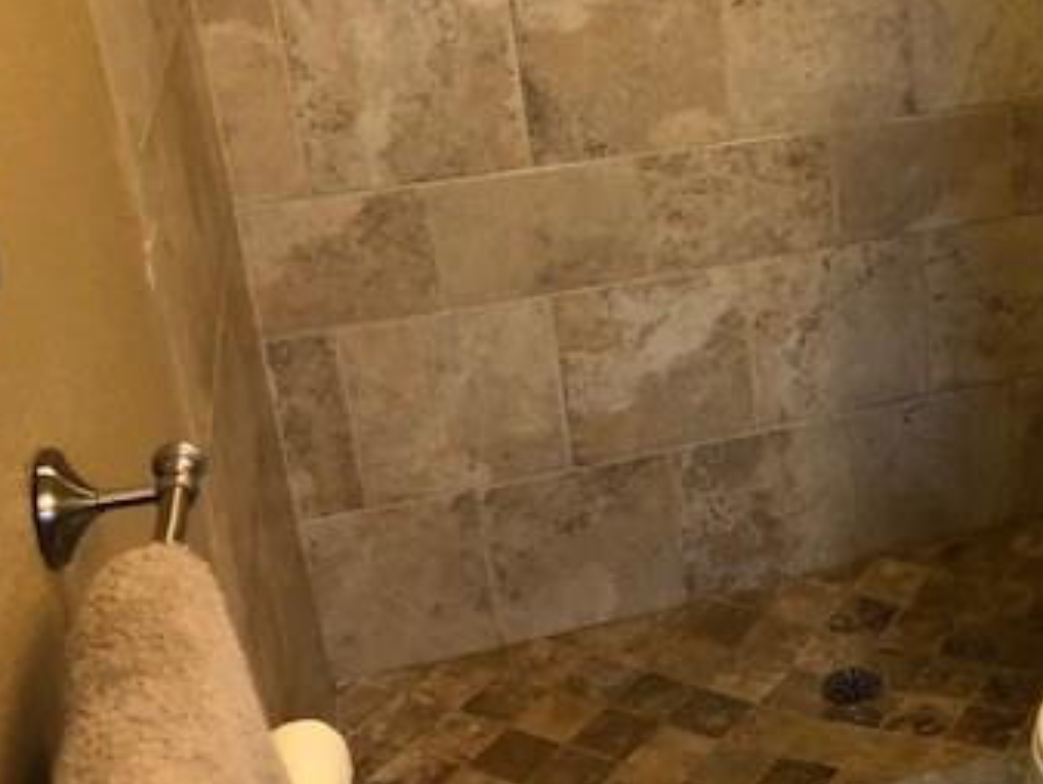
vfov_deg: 27.4
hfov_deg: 34.0
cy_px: 265
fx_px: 1598
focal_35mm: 53
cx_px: 954
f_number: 1.8
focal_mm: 4
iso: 100
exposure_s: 1/15
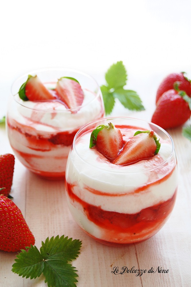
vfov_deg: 24.6
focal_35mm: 82
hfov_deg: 16.5
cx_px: 96
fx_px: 658
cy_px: 144
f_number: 6.3
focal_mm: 55
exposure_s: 1/60
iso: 400
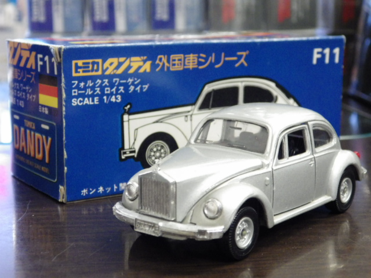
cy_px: 139
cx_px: 186
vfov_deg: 20.7
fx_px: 761
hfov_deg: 27.4
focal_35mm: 71
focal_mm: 12.8
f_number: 4.2
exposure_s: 1/25
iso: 800
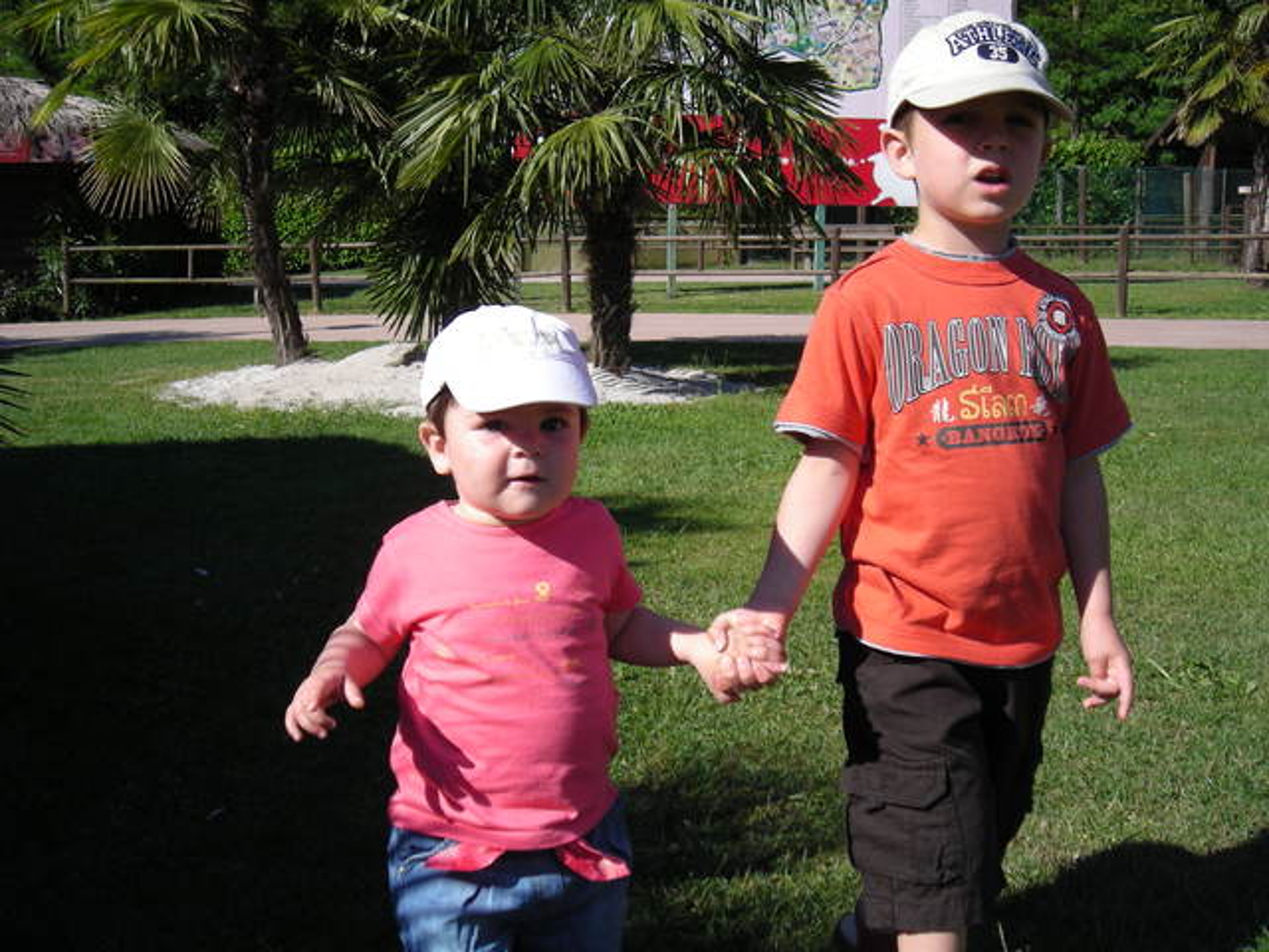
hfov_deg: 49.0
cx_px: 634
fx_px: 1393
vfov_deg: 37.7
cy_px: 476
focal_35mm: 38
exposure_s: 1/616
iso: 50
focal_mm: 6.3
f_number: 3.2
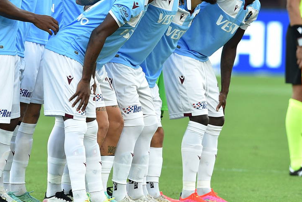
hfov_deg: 2.9
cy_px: 44
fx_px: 5914
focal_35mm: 705
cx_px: 101
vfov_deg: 2.0
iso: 1600
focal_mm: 400
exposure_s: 1/800
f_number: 4.5
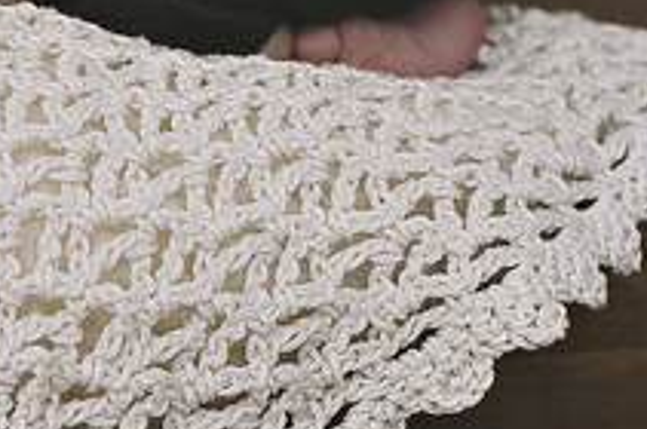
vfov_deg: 6.9
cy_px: 227
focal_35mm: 199
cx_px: -307
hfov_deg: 10.0
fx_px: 3571
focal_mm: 35
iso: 320
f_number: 3.2
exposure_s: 1/200
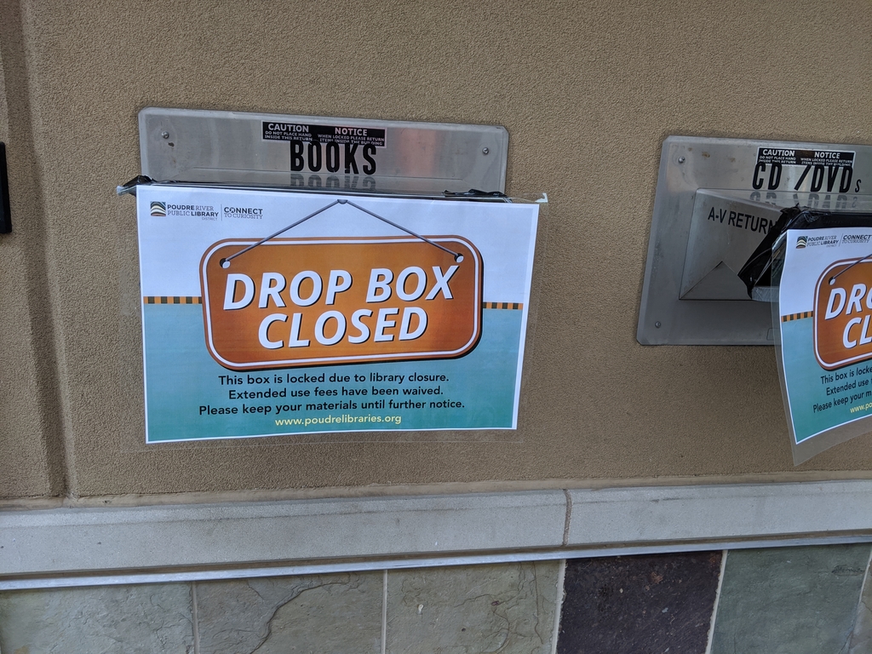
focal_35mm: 27
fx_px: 680
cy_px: 327
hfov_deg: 65.3
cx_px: 436
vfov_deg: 51.4
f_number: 1.8
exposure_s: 1/49.9
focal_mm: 4.44
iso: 64
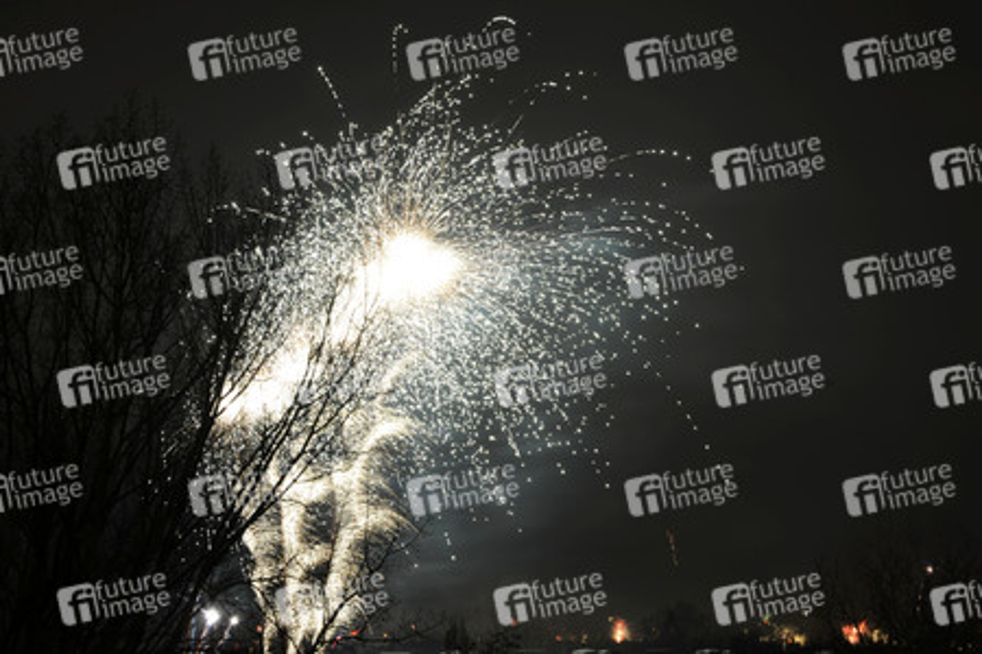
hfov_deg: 36.2
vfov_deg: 24.6
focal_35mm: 55
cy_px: 327
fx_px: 1500
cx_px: 491
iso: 400
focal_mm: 55
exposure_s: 10
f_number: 13
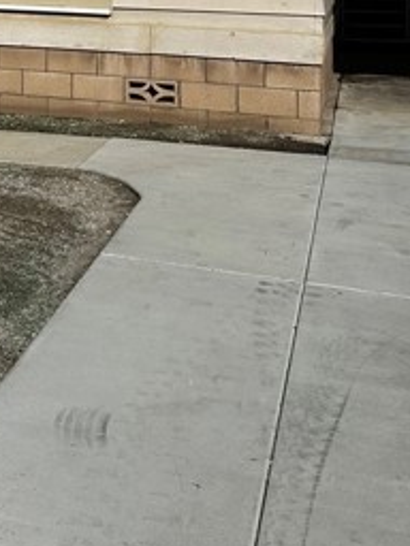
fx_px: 948
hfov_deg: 23.1
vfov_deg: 28.8
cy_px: -73
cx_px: -32
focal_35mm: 60
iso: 80
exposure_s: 1/15625
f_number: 1.78
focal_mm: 6.86
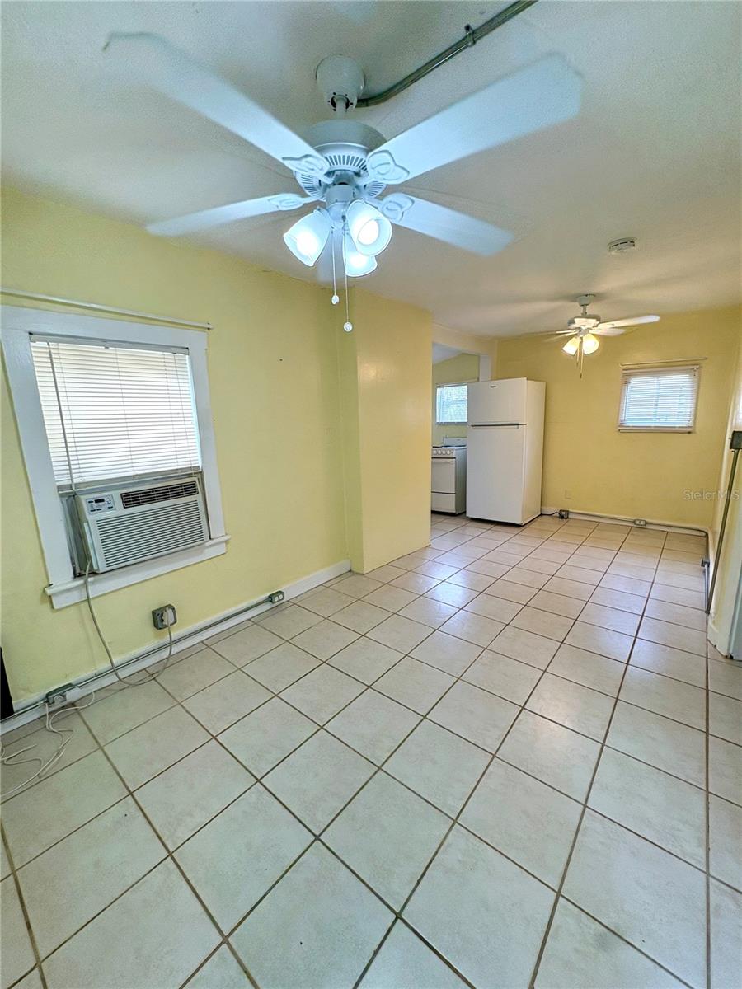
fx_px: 400
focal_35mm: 14
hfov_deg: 85.7
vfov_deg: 102.1
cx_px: 371
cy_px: 494
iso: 125
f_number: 2.2
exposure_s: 1/120
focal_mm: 2.22
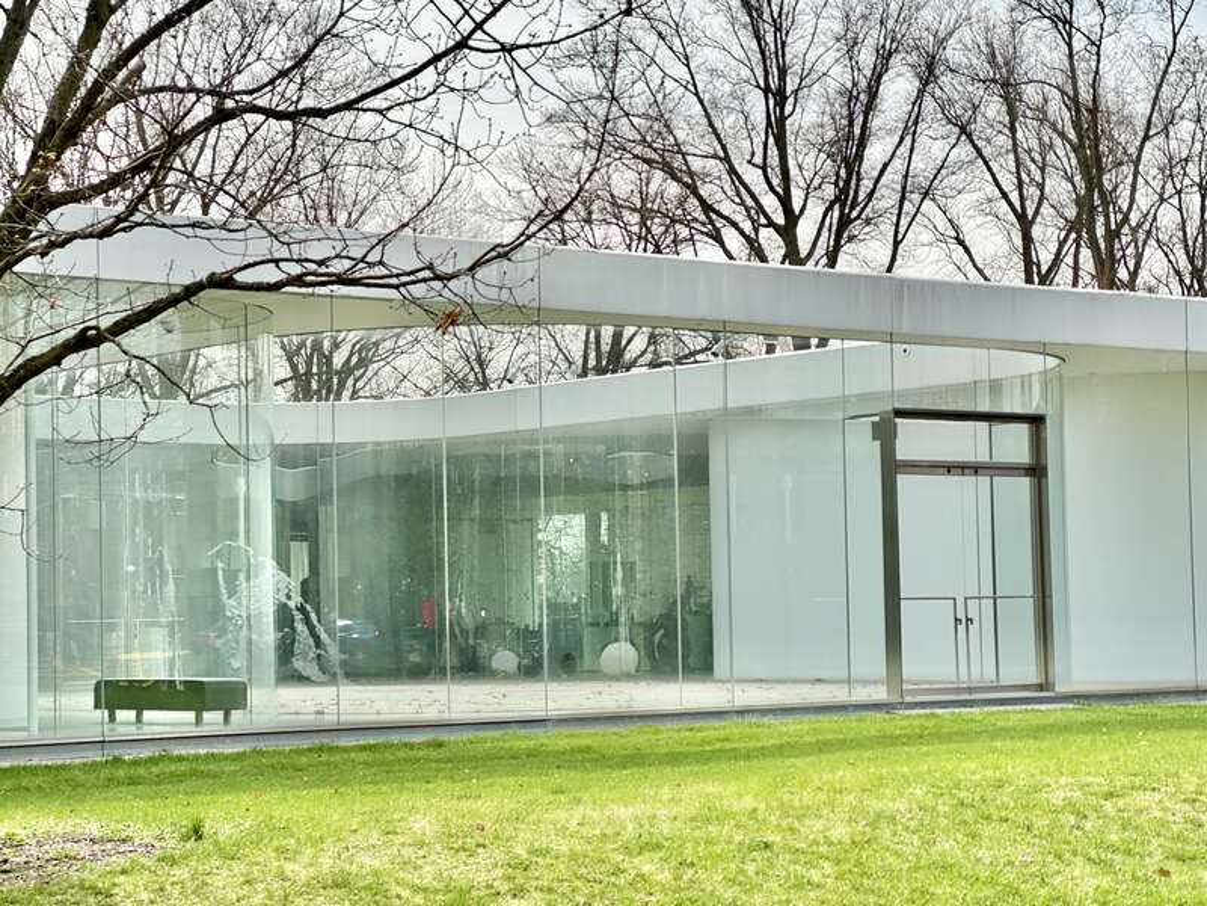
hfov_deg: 25.3
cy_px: 453
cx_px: 604
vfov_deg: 19.1
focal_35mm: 77
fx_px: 2685
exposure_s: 1/742
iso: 25
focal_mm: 9
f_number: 2.8
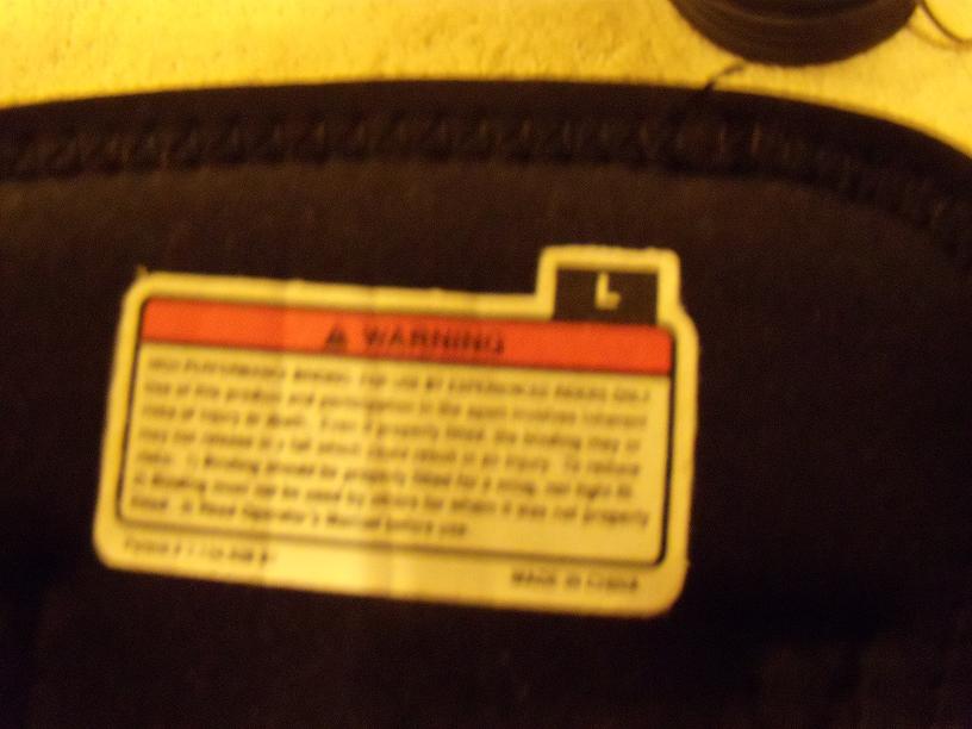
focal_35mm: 36
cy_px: 364
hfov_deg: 51.4
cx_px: 486
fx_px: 1011
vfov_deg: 39.7
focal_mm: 6.4
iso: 800
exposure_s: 1/5
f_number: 3.6
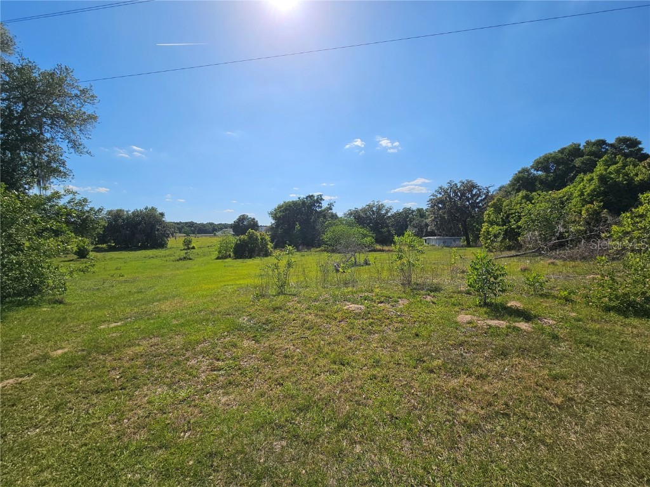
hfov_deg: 106.2
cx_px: 325
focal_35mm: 13
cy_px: 244
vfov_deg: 89.9
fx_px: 244
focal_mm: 2.2
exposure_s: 1/4432
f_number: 2.2
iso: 50
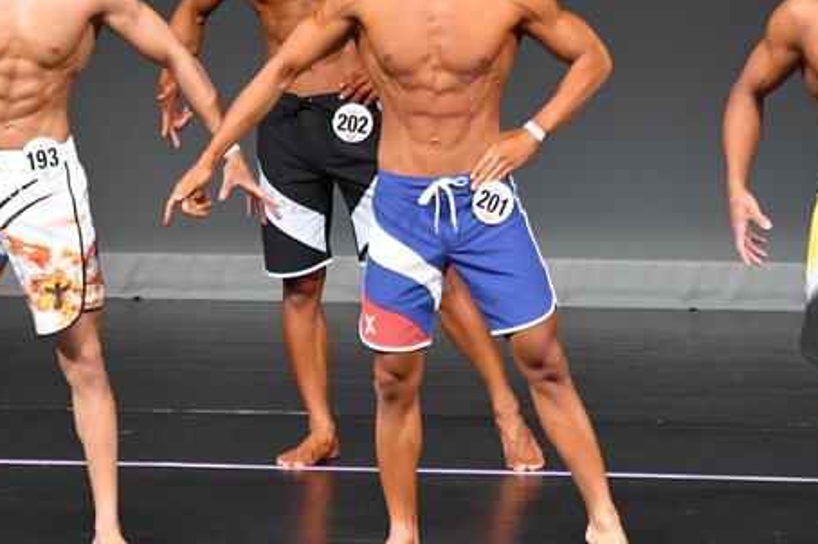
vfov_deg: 2.6
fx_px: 12215
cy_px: 231
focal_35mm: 538
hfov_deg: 3.8
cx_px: 332
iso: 5000
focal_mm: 210
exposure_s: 1/400
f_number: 5.6
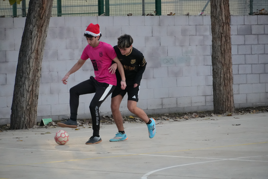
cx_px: 134
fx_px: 1507
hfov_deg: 10.2
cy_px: 90
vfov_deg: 6.8
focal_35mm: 202
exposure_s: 1/250
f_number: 5.6
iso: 4000
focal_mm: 135
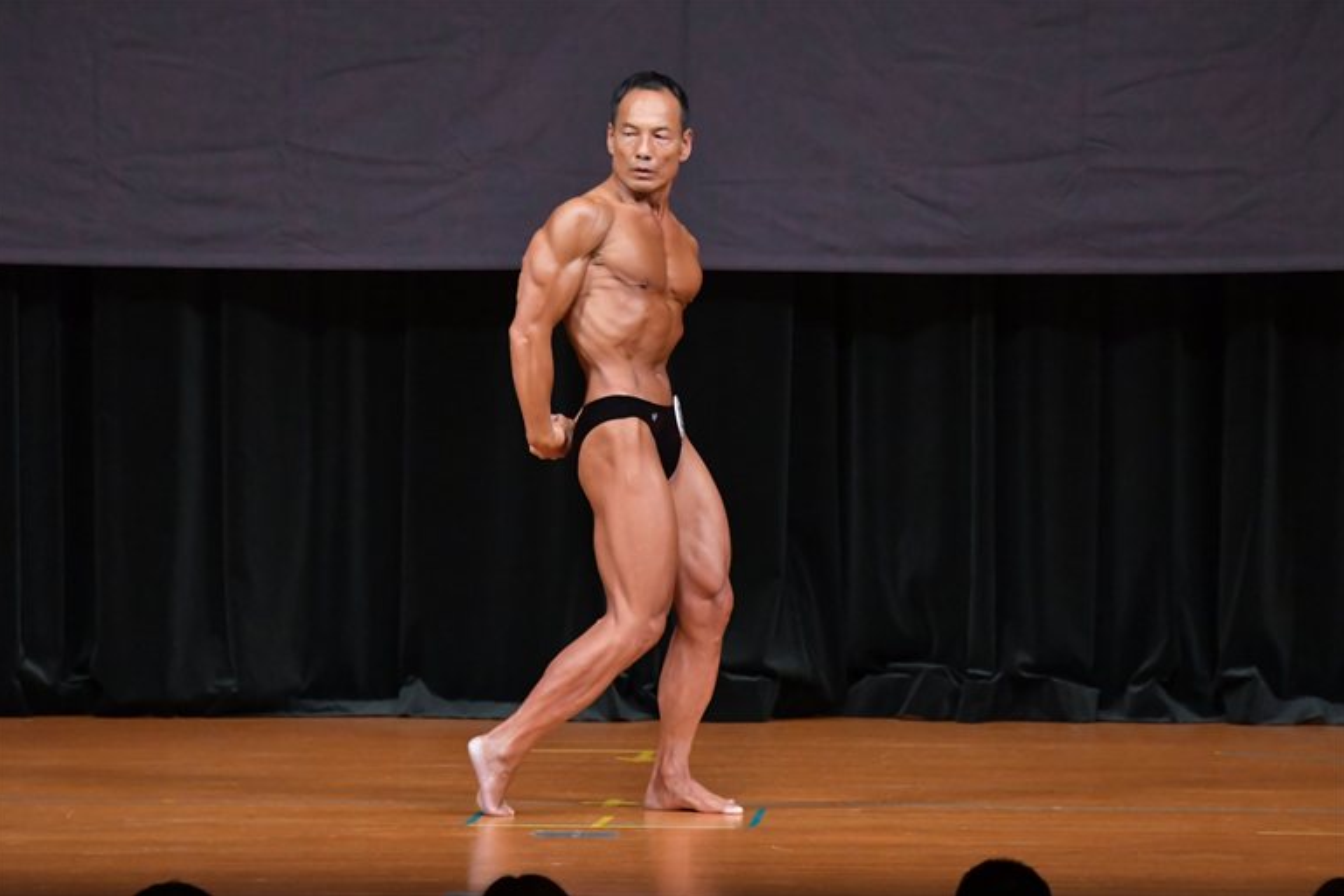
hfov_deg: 7.2
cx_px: 669
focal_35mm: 287
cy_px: 447
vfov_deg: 4.8
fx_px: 10716
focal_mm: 190
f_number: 5.6
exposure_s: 1/400
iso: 5000
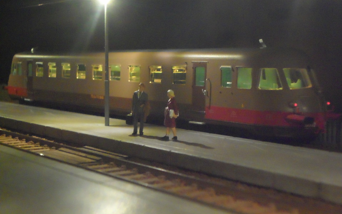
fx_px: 624
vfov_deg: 19.4
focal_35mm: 67
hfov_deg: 30.6
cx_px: 171
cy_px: 105
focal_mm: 11.2
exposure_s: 1/8
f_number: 5.6
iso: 800
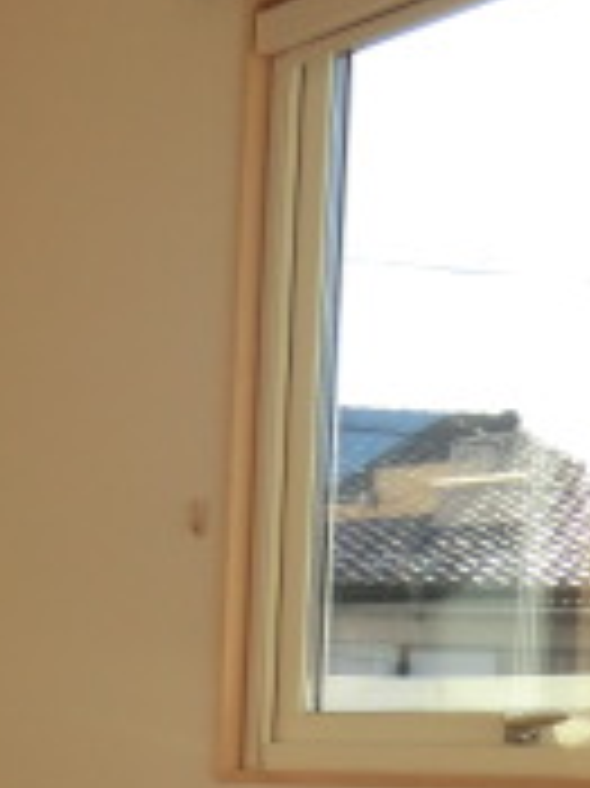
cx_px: -558
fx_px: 2002
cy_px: 959
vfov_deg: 20.7
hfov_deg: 14.3
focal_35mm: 88
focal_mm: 4.3
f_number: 3.2
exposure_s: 1/400
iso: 80
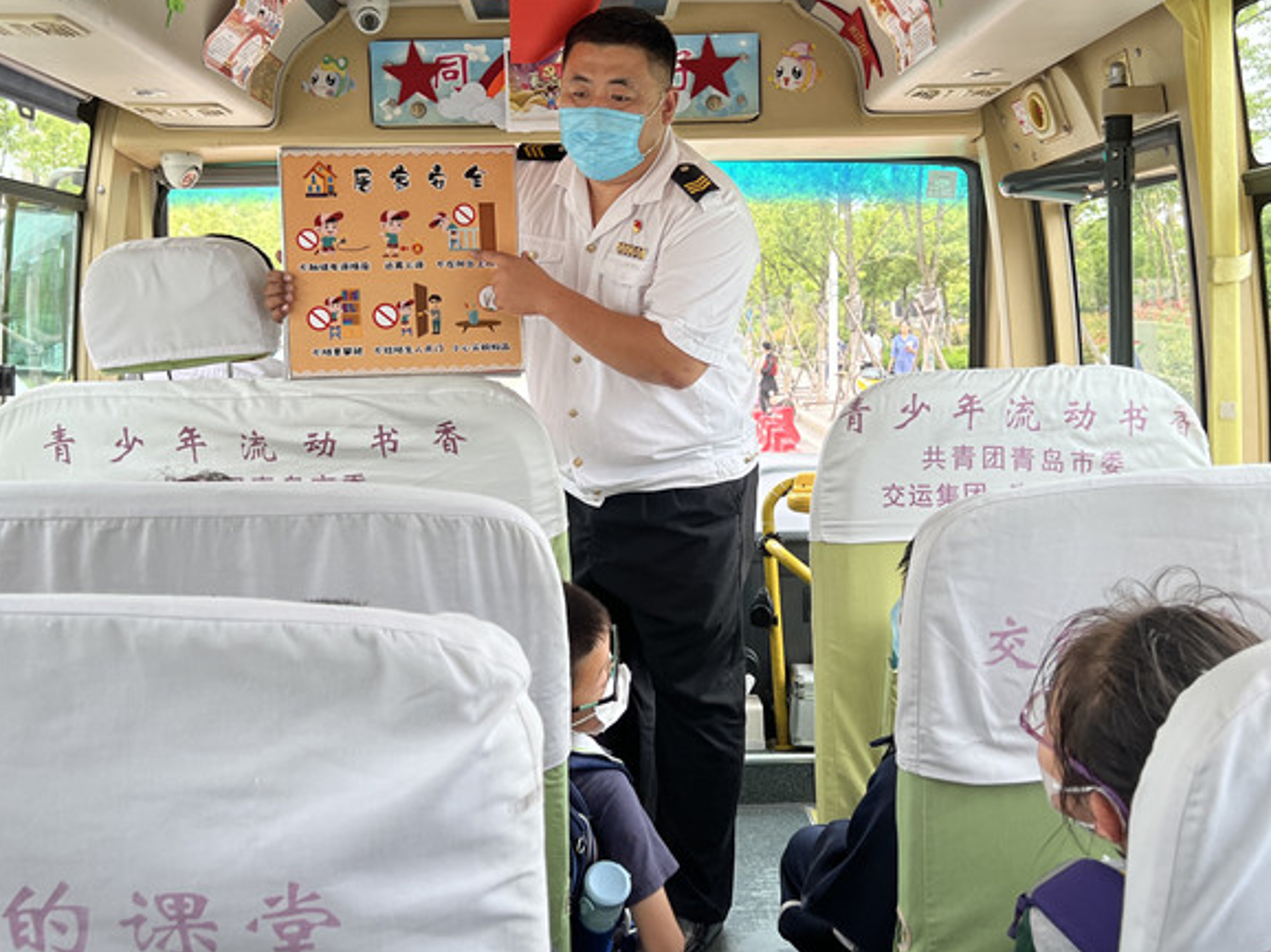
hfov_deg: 51.4
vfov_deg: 39.6
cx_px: 622
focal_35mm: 36
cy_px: 418
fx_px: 1321
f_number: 1.5
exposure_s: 1/147
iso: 32
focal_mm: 5.7
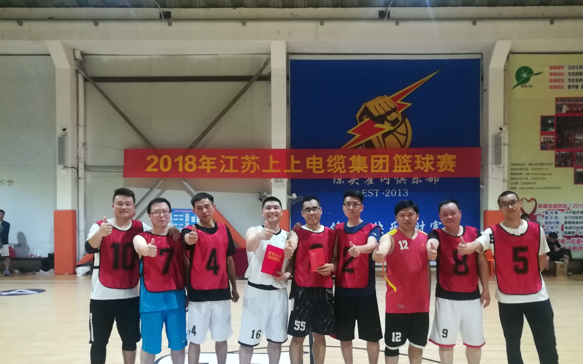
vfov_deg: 42.8
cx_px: 298
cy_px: 228
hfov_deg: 64.6
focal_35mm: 29
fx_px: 461
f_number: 2.2
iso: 500
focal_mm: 3.83
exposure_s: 1/25
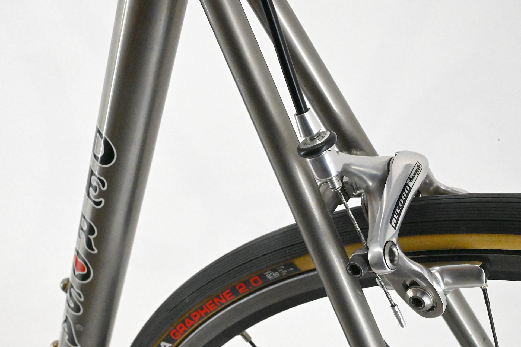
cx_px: 260
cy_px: 174
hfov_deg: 28.9
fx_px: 1013
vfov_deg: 19.4
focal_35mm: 70
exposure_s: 1/640
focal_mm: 70
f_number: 20
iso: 25600
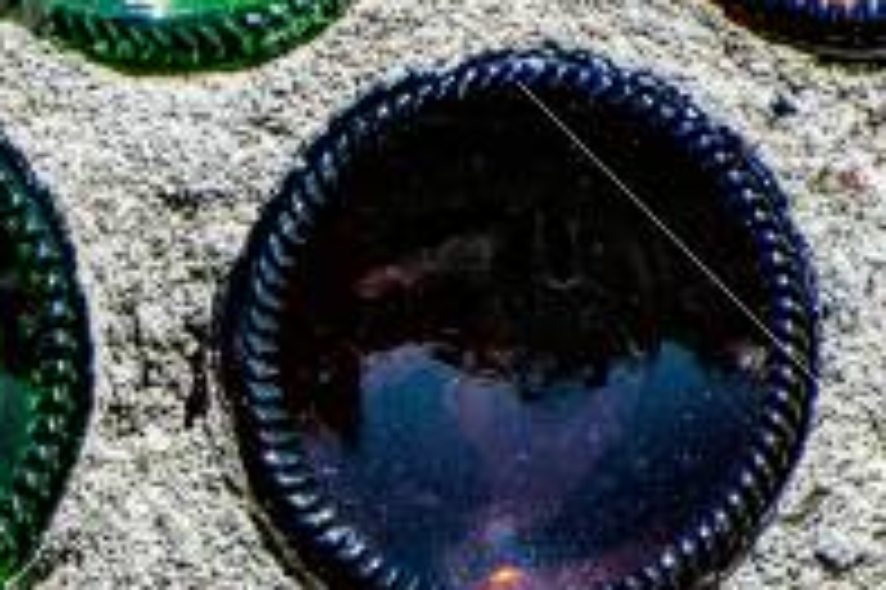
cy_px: 1254
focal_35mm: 1586
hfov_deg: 1.3
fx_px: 39000
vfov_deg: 0.9
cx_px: -648
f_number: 7.1
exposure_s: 1/1000
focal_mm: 240
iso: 200
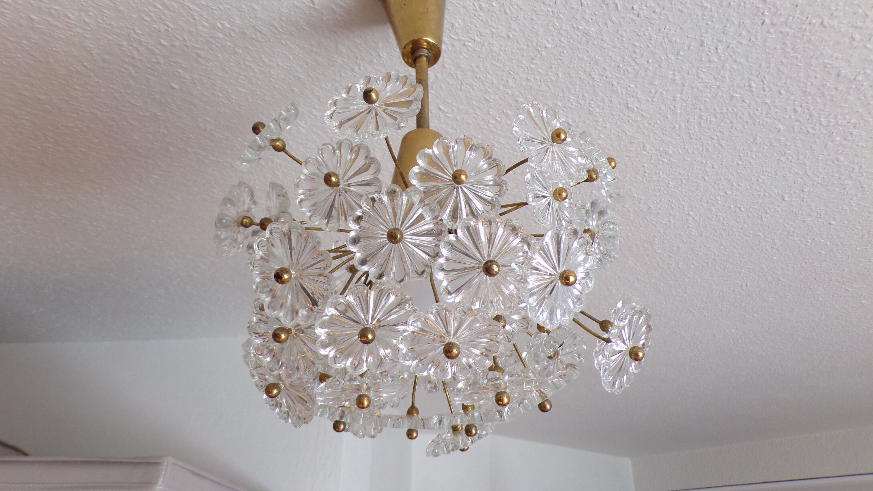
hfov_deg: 67.9
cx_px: 449
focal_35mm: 28
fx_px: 648
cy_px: 228
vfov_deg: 41.5
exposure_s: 1/34
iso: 115
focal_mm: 4.3
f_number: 3
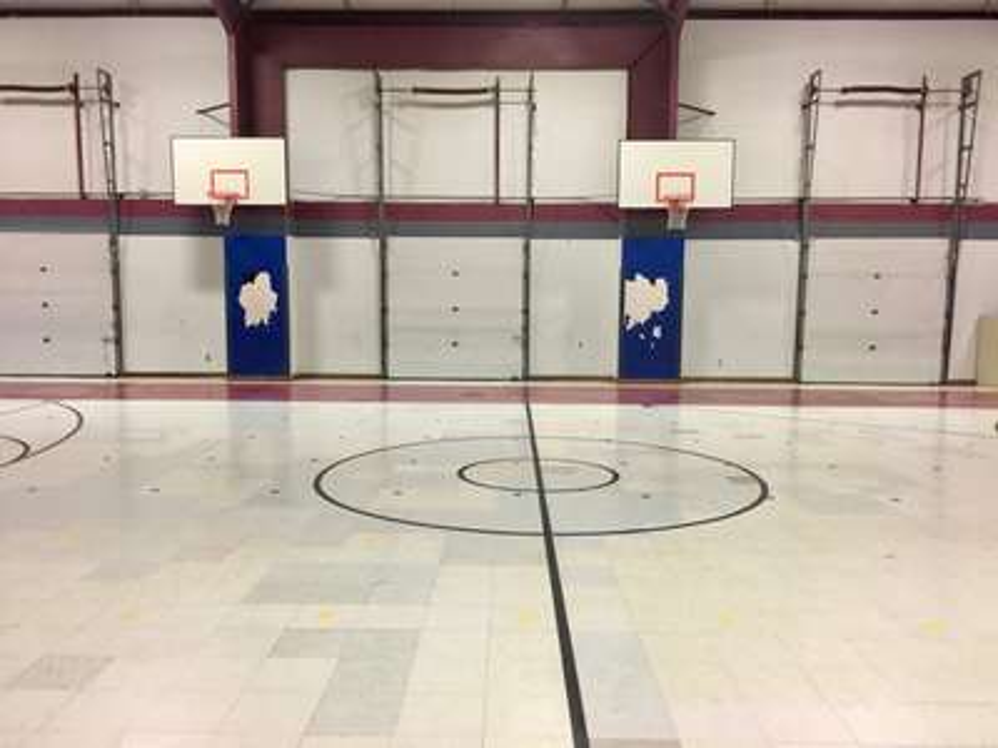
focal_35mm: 29
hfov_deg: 61.7
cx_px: 499
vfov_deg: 48.2
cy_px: 374
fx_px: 836
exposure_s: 1/15
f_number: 2.2
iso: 50
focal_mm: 4.15
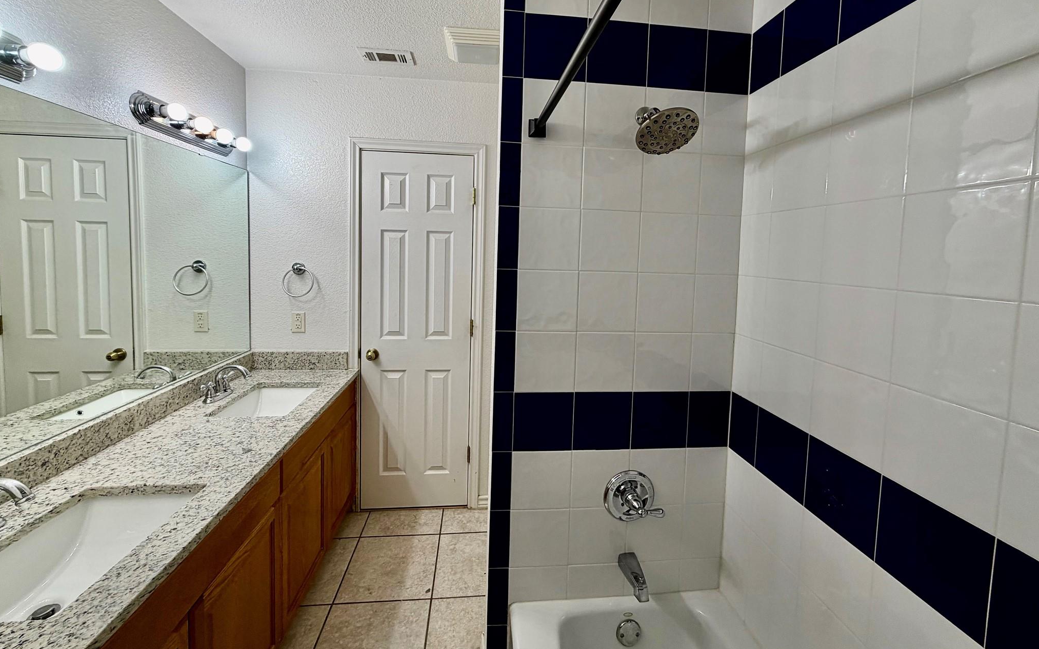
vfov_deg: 74.3
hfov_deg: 101.5
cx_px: 522
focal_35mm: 15
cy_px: 275
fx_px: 425
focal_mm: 2.22
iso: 40
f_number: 2.2
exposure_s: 1/120
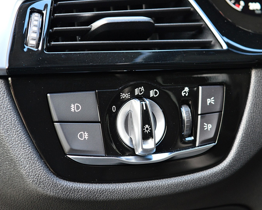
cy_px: 105
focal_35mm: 94
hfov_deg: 20.5
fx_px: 725
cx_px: 154
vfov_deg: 16.4
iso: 800
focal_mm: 55
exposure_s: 1/30
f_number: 5.6
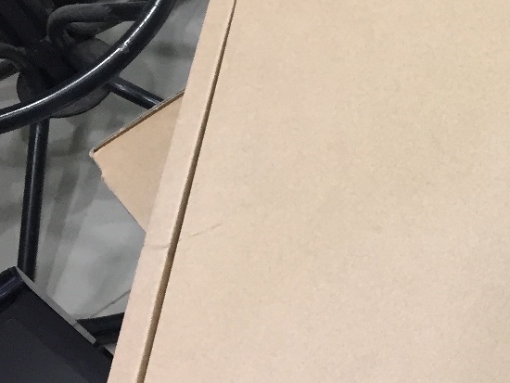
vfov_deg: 17.1
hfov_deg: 20.2
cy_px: 288
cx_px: 714
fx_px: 1268
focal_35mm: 86
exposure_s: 1/33
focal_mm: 4.15
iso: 125
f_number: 2.2
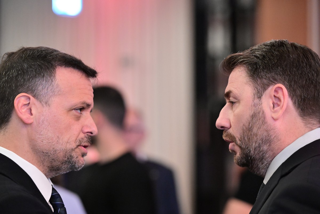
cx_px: 160
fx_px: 1333
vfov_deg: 9.1
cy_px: 107
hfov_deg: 13.7
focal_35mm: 150
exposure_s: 1/160
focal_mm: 150
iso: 8000
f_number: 4
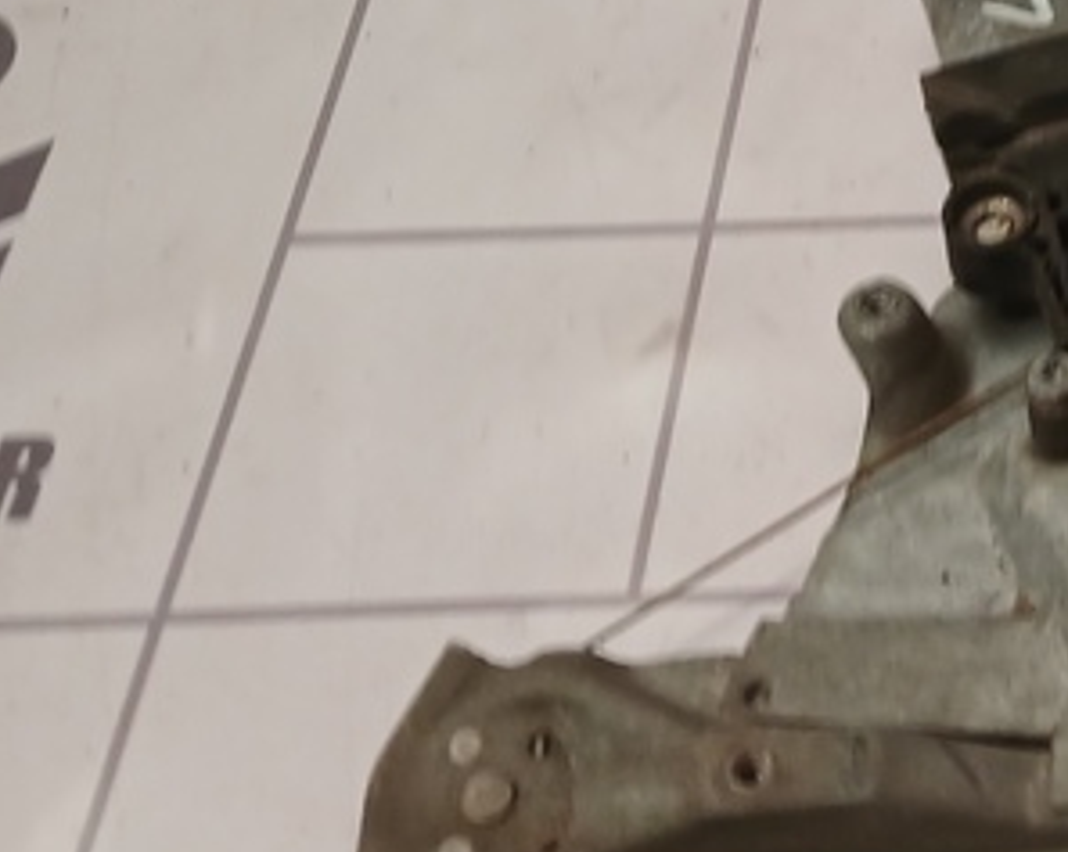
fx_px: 2874
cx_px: 1665
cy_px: -79
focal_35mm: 91
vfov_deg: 16.4
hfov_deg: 18.4
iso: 125
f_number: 1.8
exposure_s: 1/50
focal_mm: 4
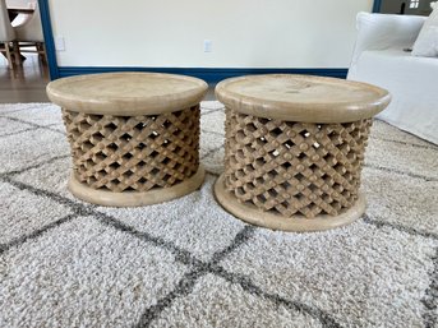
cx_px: 219
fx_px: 329
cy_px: 164
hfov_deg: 67.3
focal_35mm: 26
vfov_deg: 53.0
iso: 80
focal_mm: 4.2
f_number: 1.6
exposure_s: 1/121
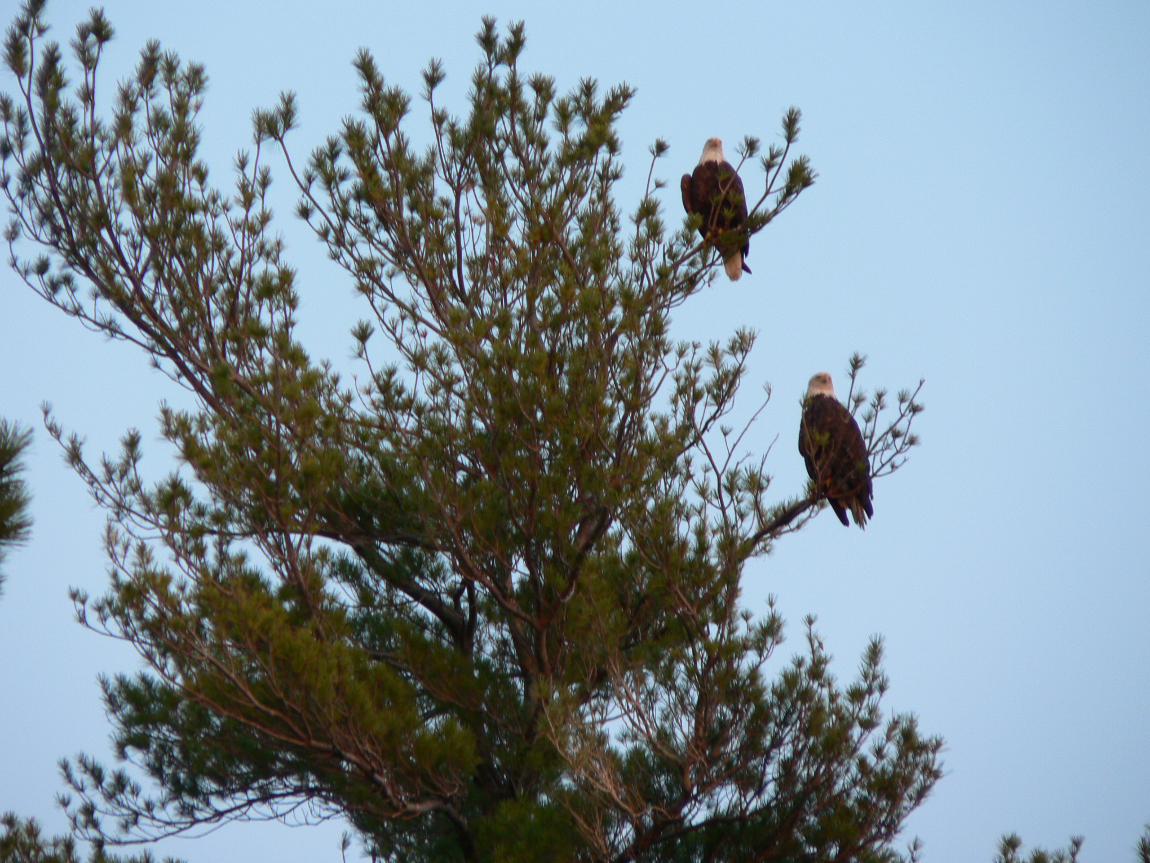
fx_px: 14352
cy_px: 432
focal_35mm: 432
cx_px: 575
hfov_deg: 4.6
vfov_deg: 3.4
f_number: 3.6
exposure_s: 1/100
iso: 80
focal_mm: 72
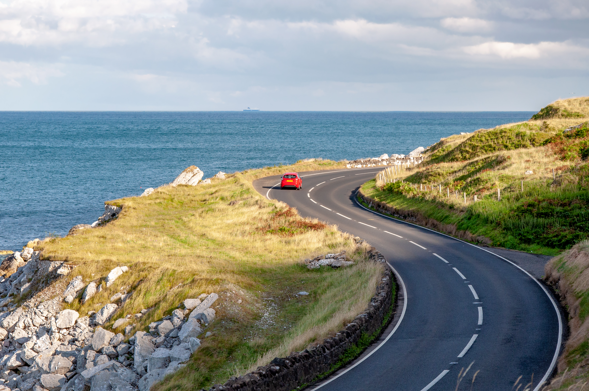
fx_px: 1838
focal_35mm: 112
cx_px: 294
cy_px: 196
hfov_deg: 18.2
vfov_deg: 12.1
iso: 400
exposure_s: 1/400
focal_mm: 75
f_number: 10
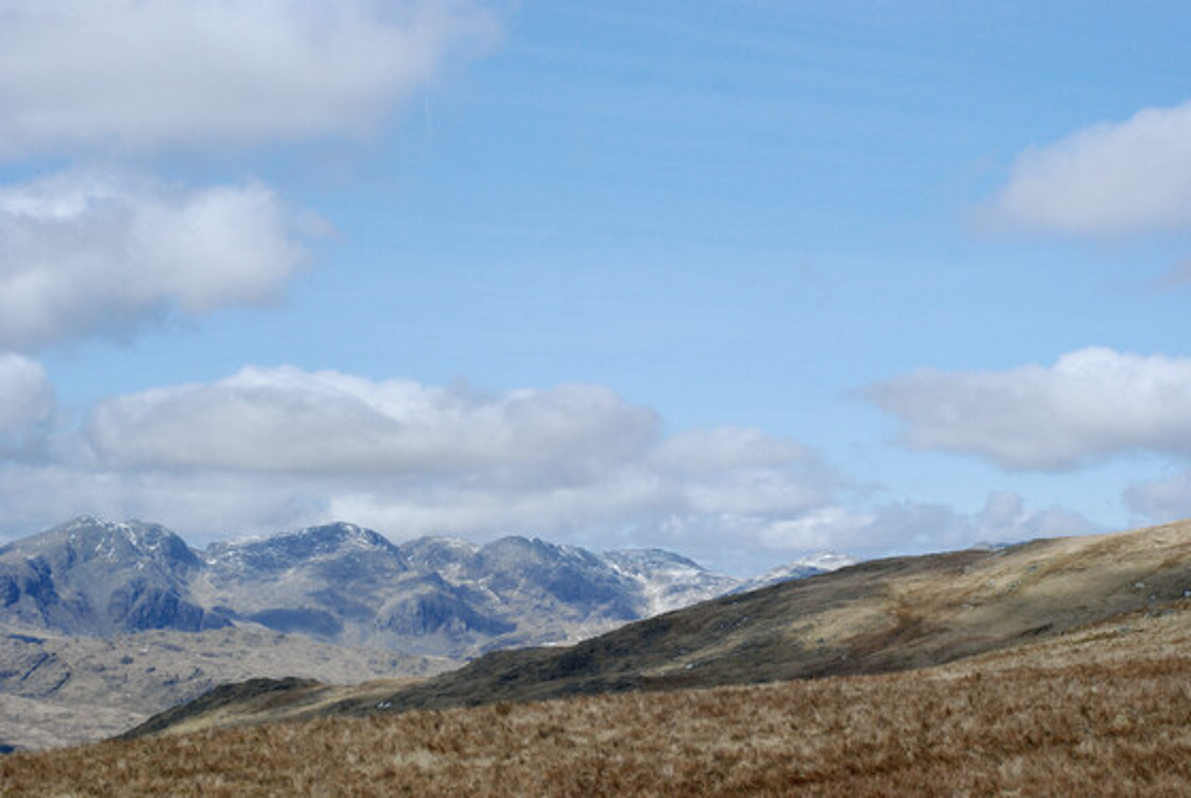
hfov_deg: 27.0
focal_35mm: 75
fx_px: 2484
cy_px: 399
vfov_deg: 18.2
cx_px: 596
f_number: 4
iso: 800
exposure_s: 1/4000
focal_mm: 50
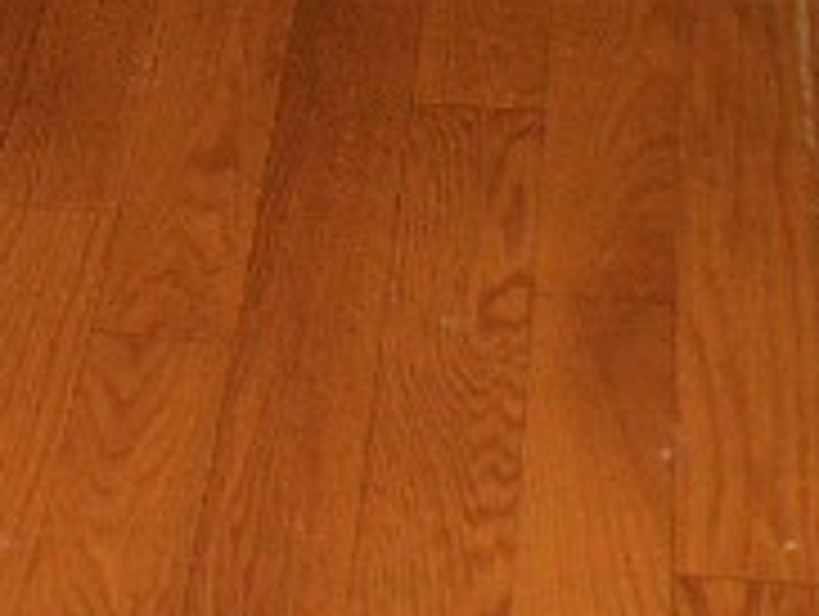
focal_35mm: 123
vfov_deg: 11.8
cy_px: -166
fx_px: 2914
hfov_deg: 15.8
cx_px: 117
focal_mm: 5.8
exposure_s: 1/60
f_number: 2.6
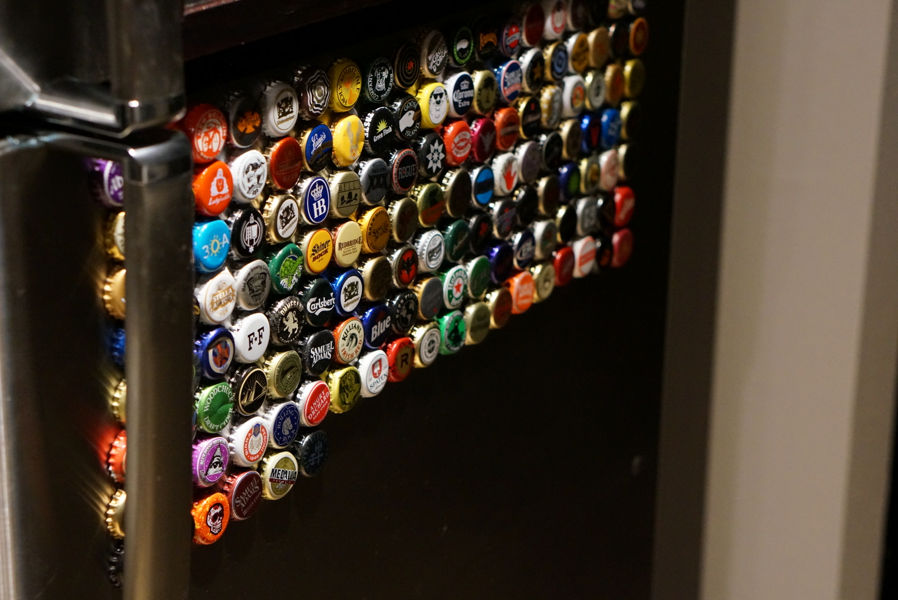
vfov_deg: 18.2
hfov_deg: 27.0
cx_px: 449
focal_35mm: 75
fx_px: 1872
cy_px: 300
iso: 3200
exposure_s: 1/160
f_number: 4
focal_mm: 50
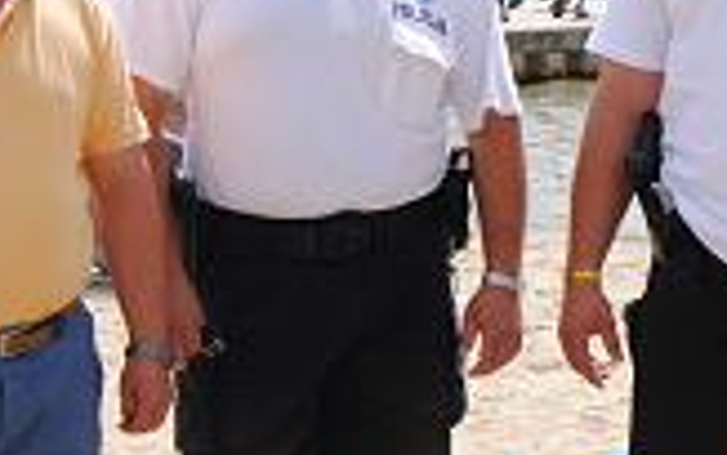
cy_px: 230
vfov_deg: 9.2
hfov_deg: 14.4
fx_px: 2814
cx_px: 801
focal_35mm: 142
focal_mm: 26
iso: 100
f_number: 8
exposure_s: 1/250
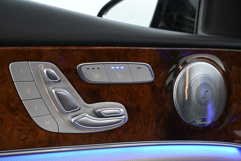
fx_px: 201
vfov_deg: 43.6
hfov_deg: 61.9
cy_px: 80
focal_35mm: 30
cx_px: 120
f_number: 4.5
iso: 5000
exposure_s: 1/80
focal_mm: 20
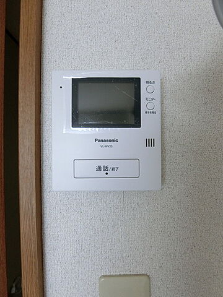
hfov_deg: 68.7
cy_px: 148
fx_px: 163
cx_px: 112
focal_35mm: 19
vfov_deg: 84.7
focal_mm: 4.06
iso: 400
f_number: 2.7
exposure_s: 1/40
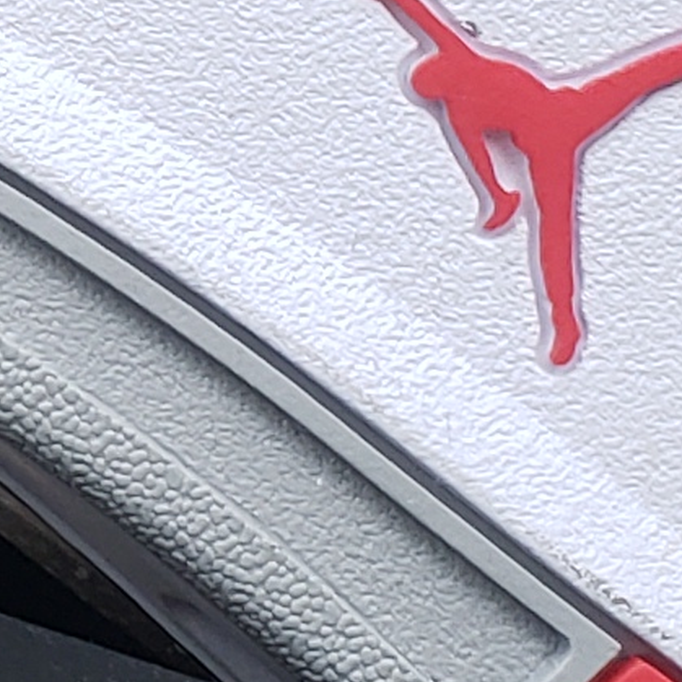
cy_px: -94
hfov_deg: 7.3
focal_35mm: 221
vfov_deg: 7.9
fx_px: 4926
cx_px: -1042
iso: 125
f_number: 2.4
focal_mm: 4.3
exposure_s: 1/50
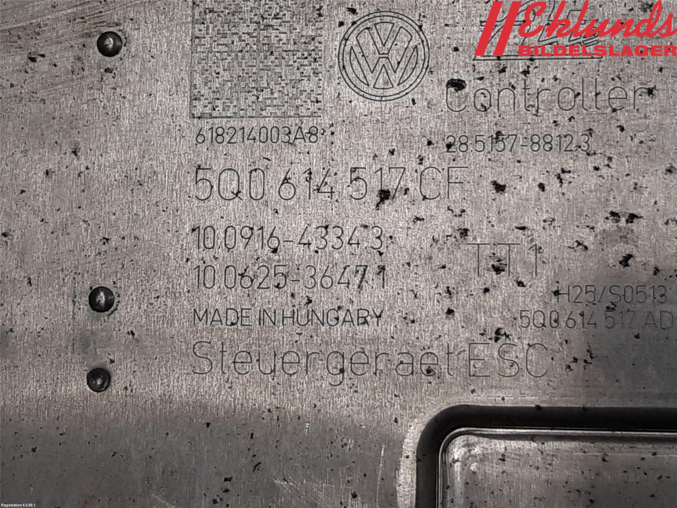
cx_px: 338
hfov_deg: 67.3
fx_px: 508
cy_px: 254
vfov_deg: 53.1
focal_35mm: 26
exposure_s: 1/114
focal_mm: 3.93
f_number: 1.7
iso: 40
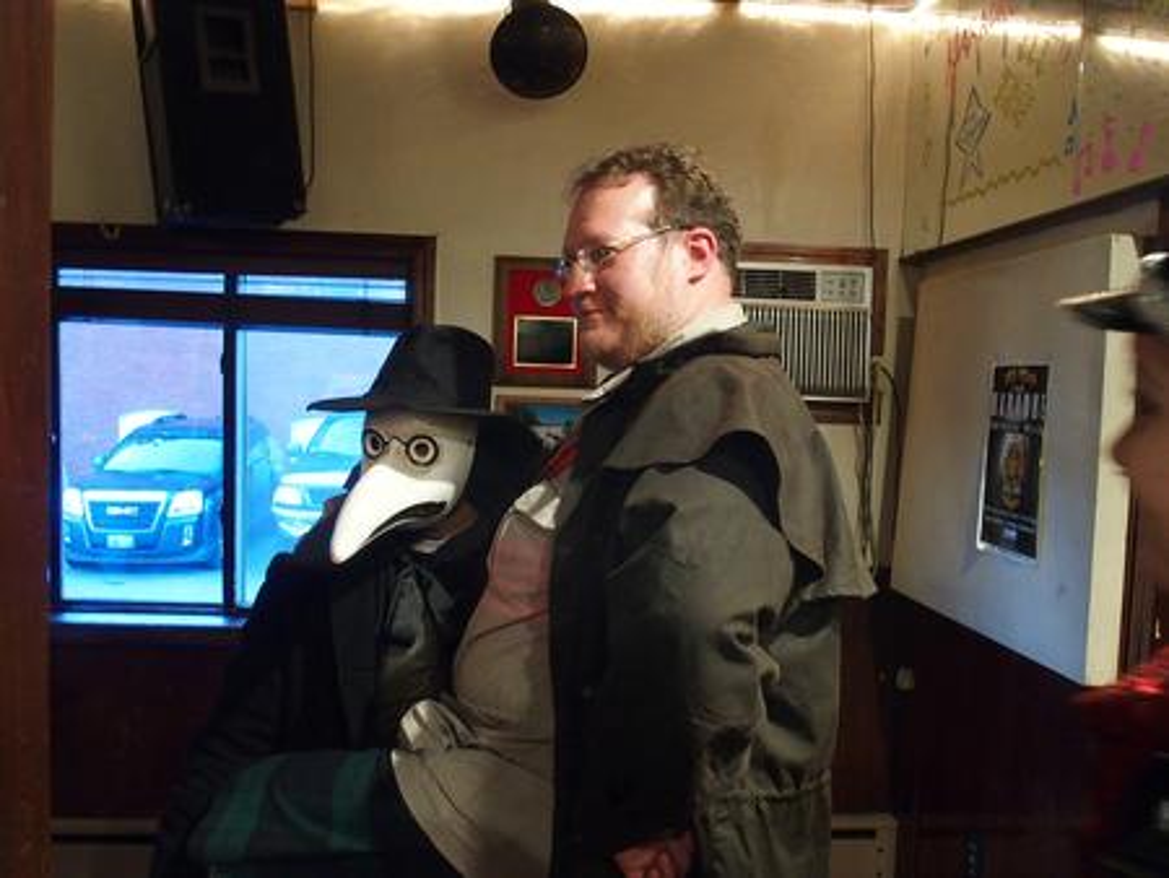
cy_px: 439
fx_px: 1081
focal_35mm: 32
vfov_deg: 44.2
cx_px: 584
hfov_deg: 56.8
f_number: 2.8
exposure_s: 1/8
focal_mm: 6.7
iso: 800
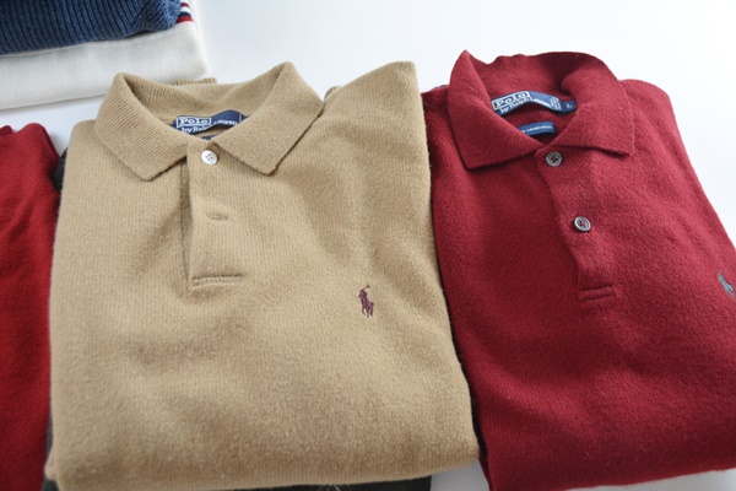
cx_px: 368
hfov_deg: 57.2
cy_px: 246
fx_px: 675
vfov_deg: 40.0
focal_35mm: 33
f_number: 4.5
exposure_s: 1/80
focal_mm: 22
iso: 400
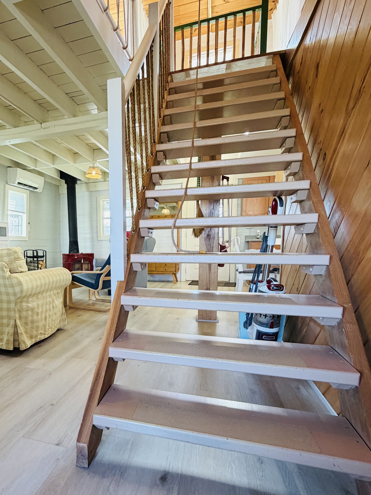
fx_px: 314
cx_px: 106
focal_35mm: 22
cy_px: 283
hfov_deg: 58.7
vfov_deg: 75.9
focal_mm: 2.22
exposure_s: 1/120
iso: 250
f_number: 2.2
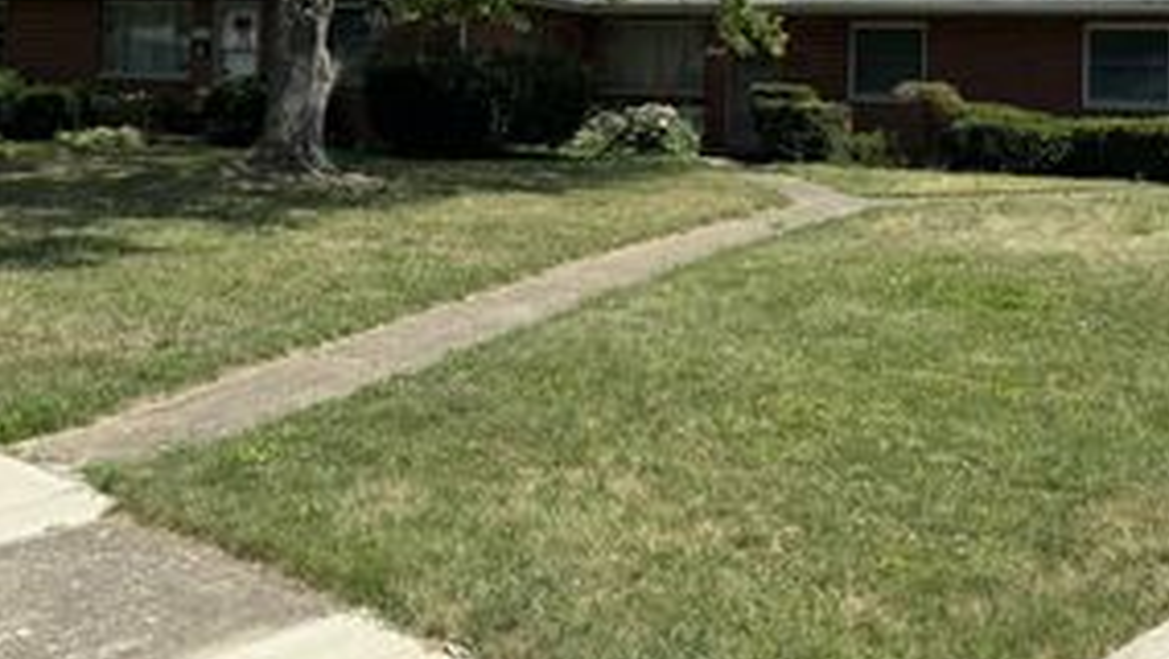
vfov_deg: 25.1
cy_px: 47
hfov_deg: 44.5
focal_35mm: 46
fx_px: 1426
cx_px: 622
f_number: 1.78
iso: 80
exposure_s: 1/3413
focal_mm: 6.76
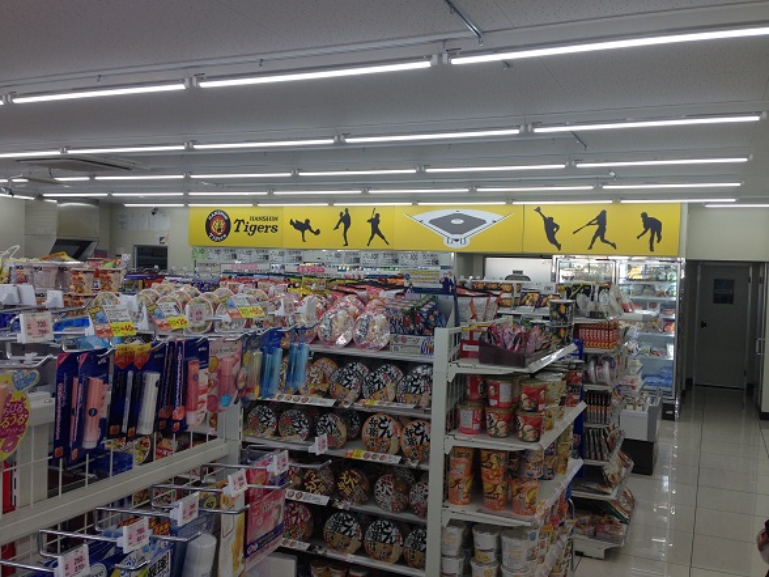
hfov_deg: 55.4
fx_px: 733
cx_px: 384
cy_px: 288
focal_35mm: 33
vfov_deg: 42.9
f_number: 2.4
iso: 64
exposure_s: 1/120
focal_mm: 4.12
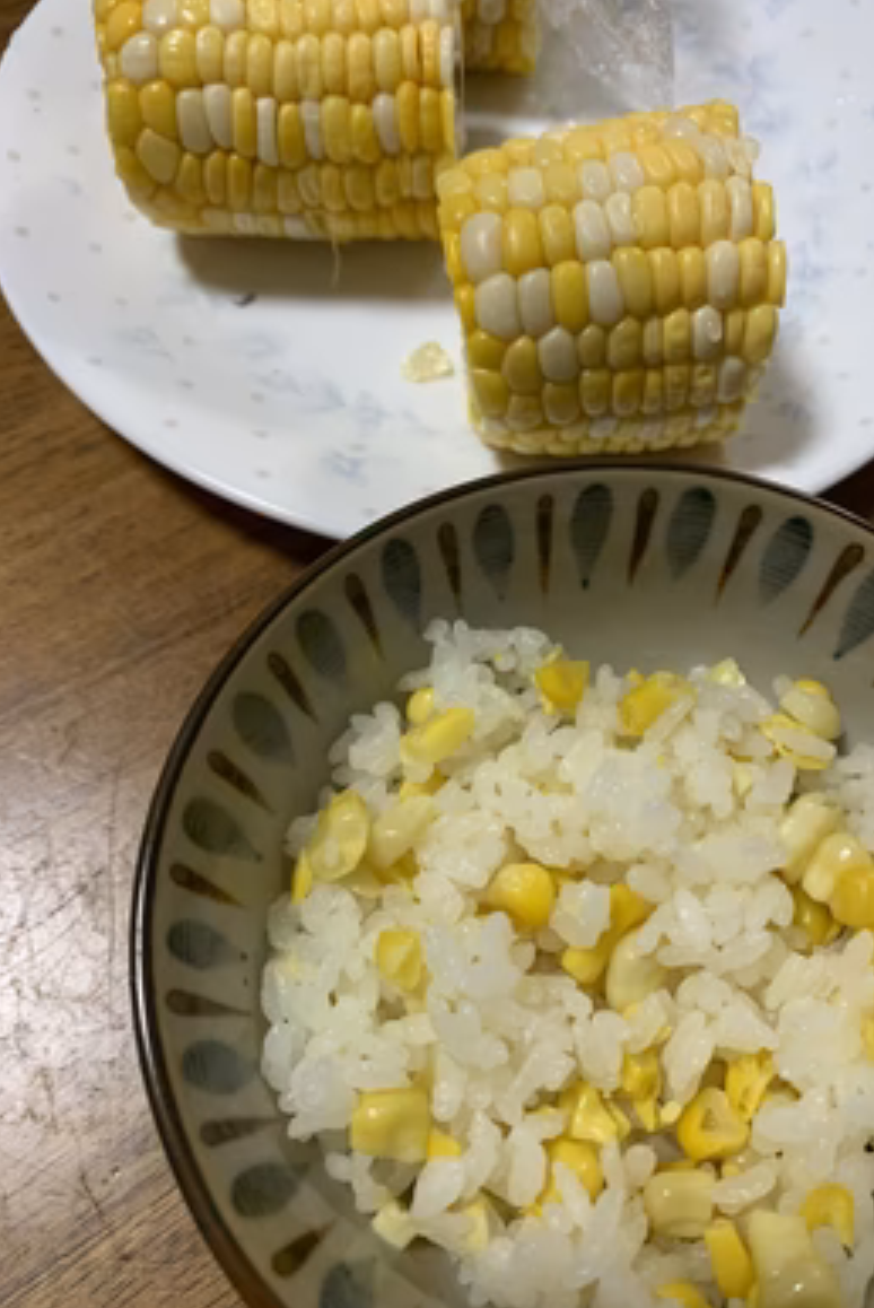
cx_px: 501
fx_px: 1018
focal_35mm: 28
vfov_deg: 65.4
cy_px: 647
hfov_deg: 46.3
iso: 80
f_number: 1.8
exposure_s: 1/60
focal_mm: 4.25
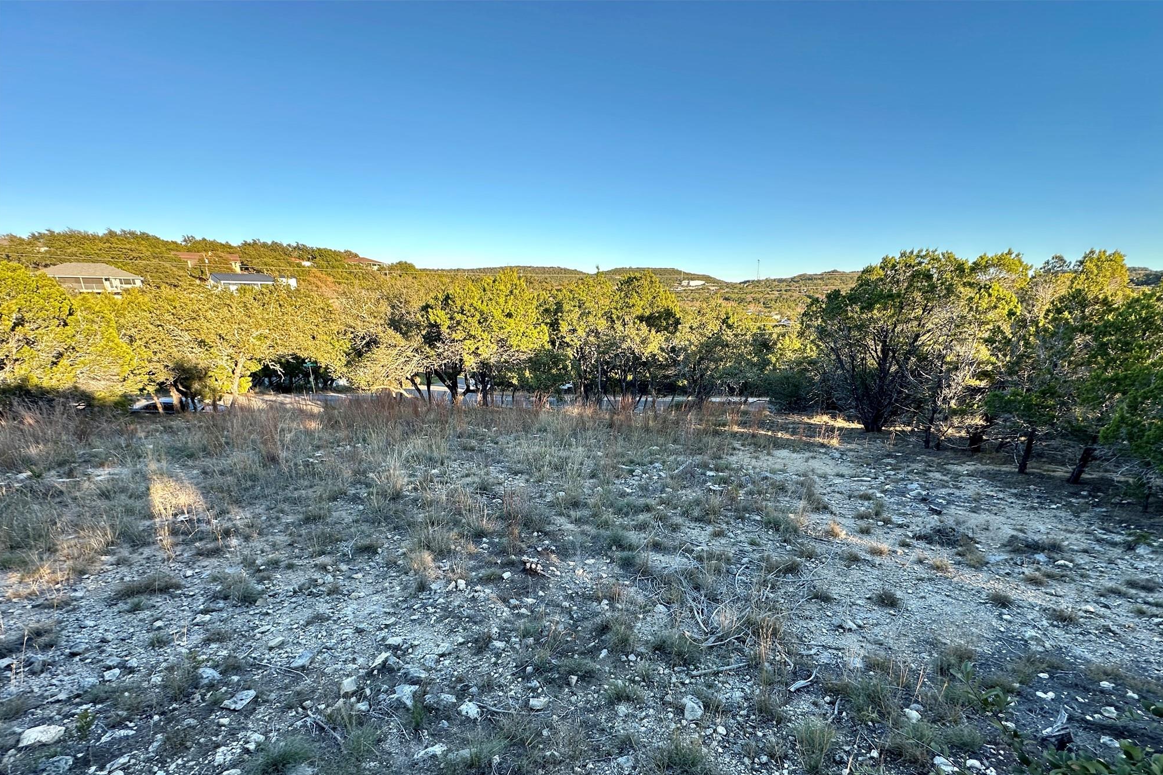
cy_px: 449
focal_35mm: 15
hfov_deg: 100.4
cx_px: 597
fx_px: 485
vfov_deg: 76.8
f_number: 2.2
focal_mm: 2.22
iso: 40
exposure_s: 1/202
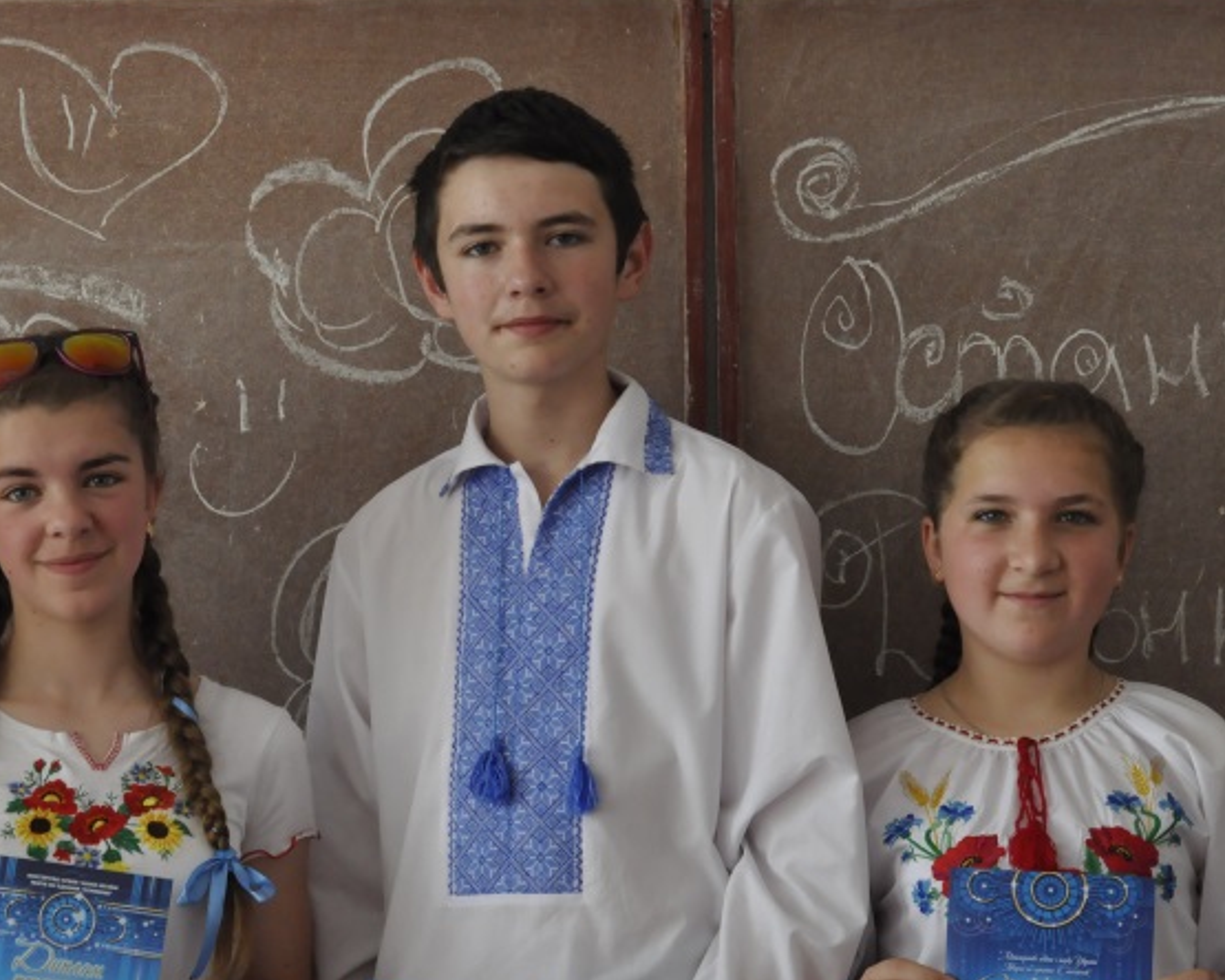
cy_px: 565
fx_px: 2892
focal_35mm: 80
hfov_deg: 23.7
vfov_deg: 19.2
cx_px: 338
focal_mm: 35
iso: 1600
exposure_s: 1/320
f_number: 9
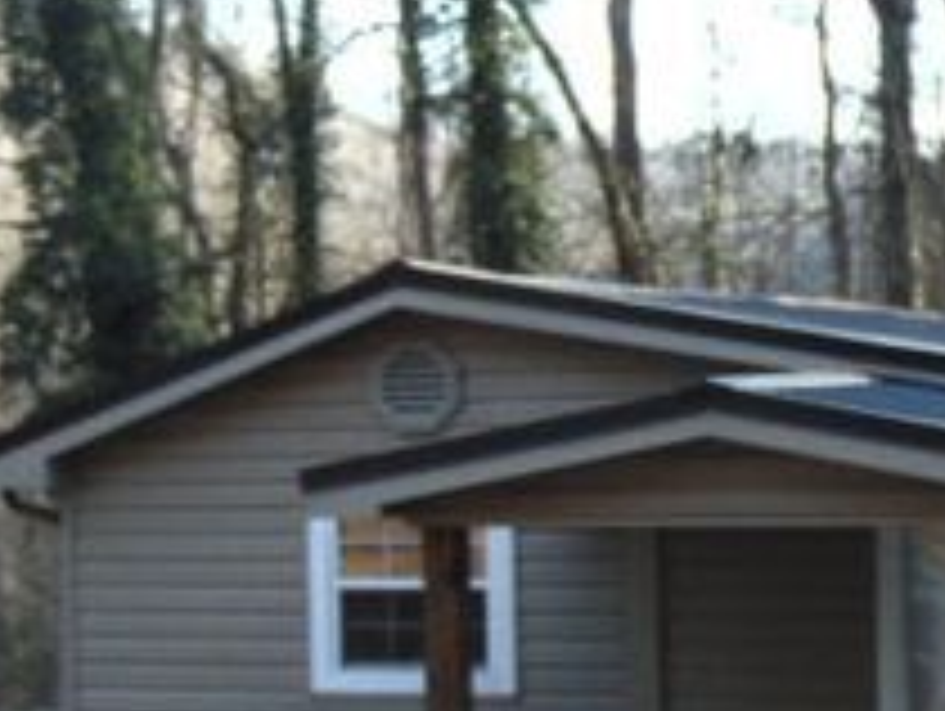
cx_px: 752
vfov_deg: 14.8
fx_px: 2733
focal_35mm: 100
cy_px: 452
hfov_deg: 19.4
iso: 80
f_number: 3.3
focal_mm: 7.6
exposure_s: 1/100
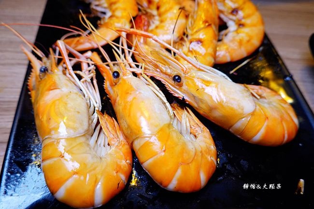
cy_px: 104
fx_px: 209
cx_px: 157
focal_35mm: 24
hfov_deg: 73.8
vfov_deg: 53.1
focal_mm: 9
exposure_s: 1/160
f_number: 2.8
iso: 125
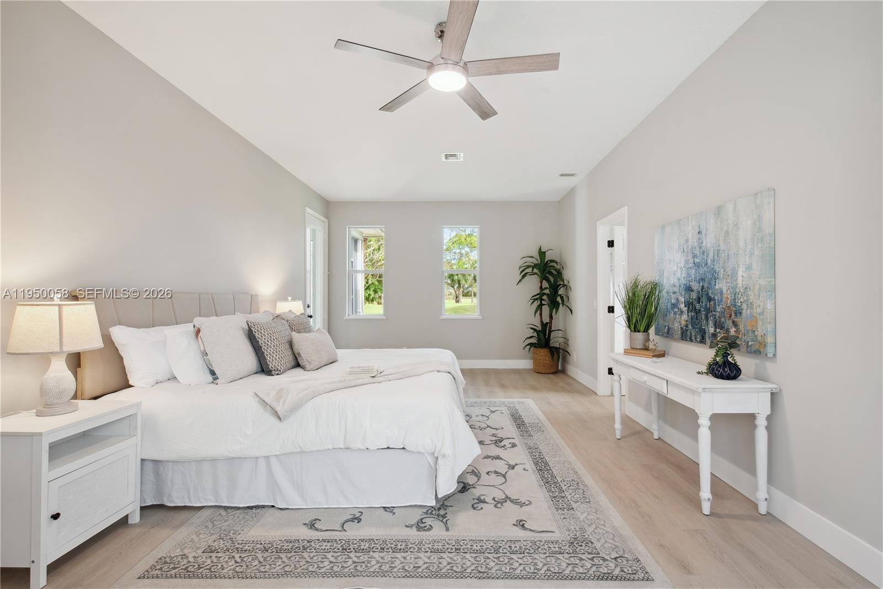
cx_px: 442
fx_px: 368
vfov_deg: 77.3
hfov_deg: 100.4
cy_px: 294
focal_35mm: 15
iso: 160
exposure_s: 1/20
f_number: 8
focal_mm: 15
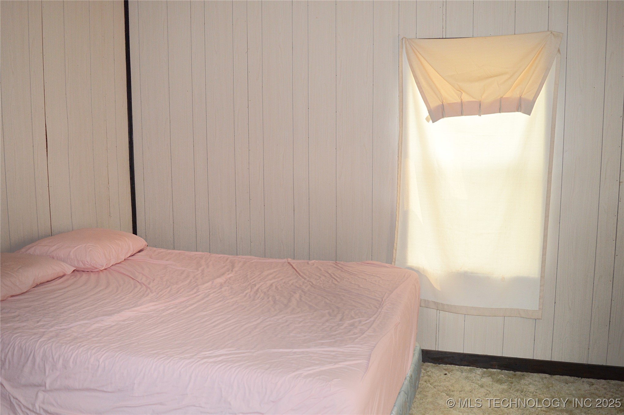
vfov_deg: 47.8
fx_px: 468
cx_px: 312
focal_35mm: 27
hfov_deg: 67.4
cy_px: 208
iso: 400
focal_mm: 18
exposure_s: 1/80
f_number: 4
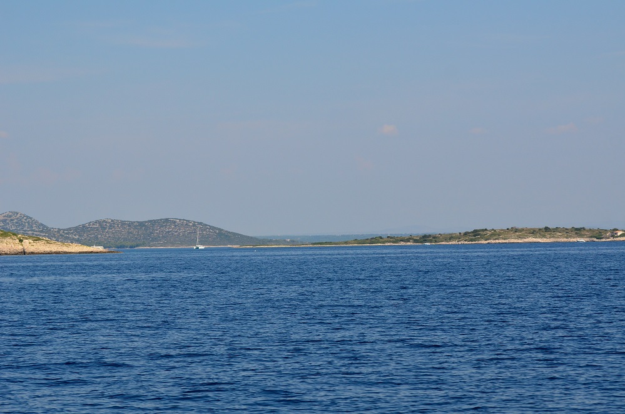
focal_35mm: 105
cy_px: 207
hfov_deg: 19.5
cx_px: 312
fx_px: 1819
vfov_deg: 13.0
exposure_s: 1/2500
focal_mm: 70
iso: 400
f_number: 5.6
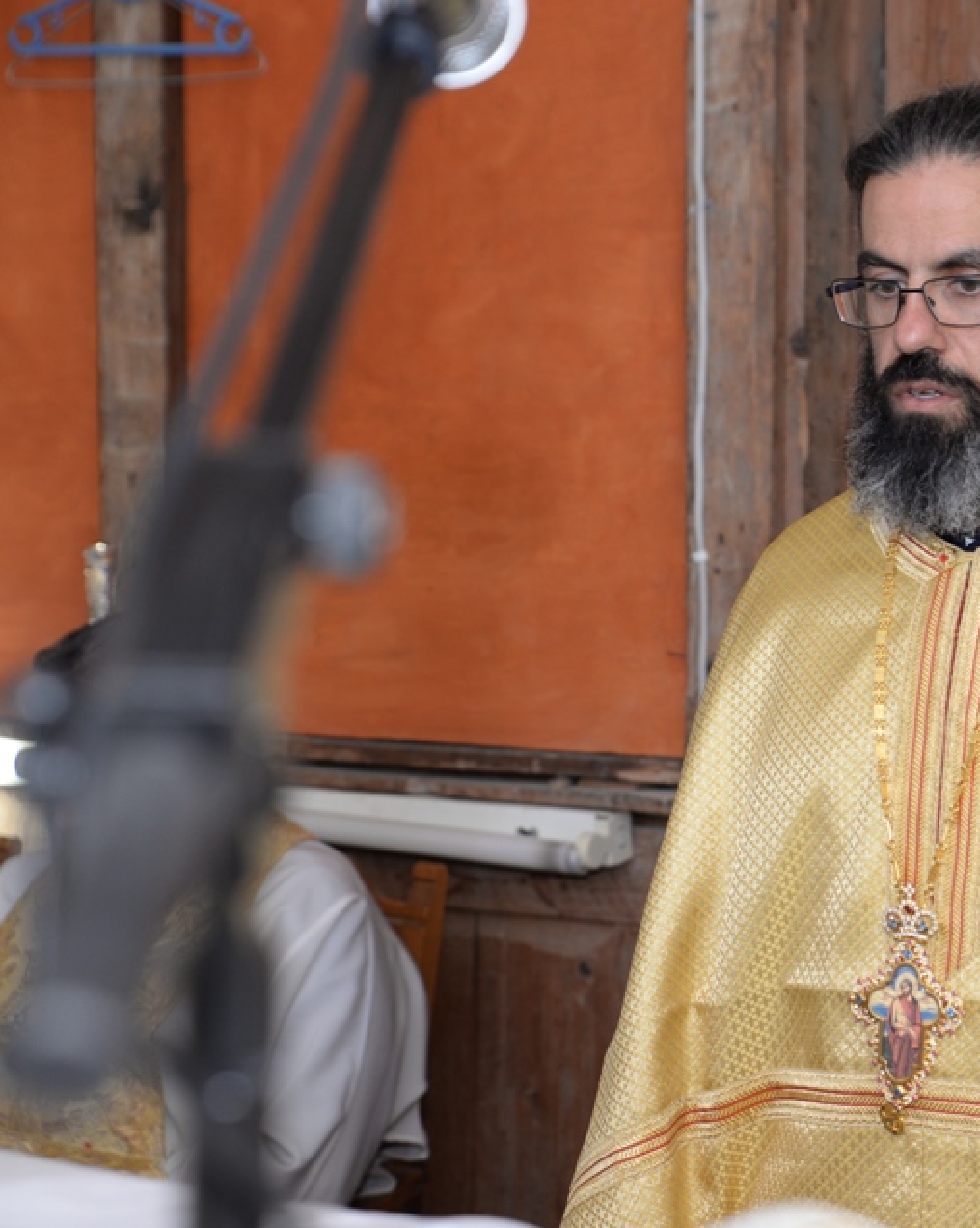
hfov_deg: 19.3
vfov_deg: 24.5
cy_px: 617
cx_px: 901
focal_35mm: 78
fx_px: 2831
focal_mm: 55
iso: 500
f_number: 4.5
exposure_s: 1/50
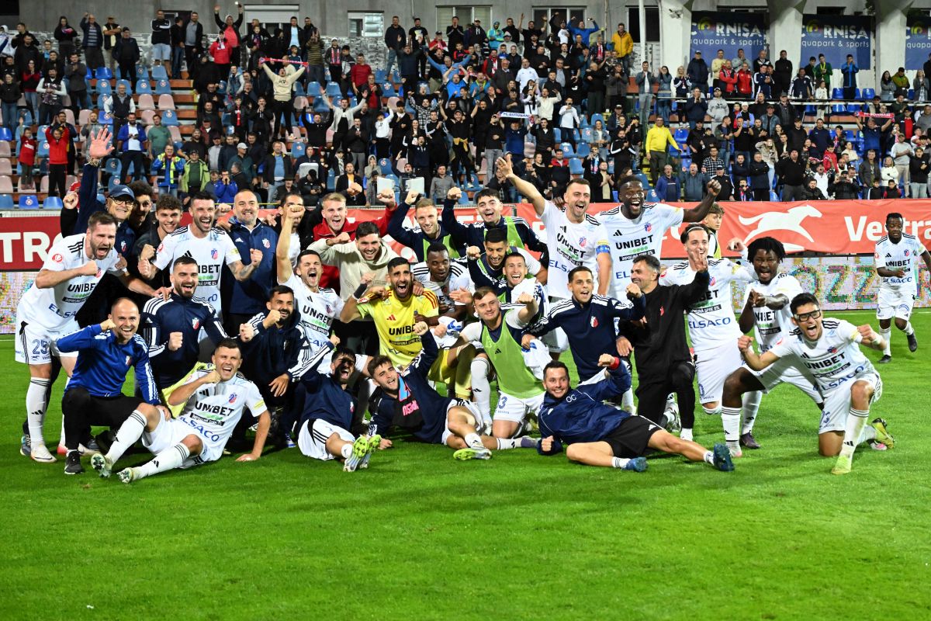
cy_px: 310
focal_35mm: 55
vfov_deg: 24.6
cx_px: 466
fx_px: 1422
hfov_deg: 36.2
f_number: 4
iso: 8000
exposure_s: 1/800
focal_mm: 55
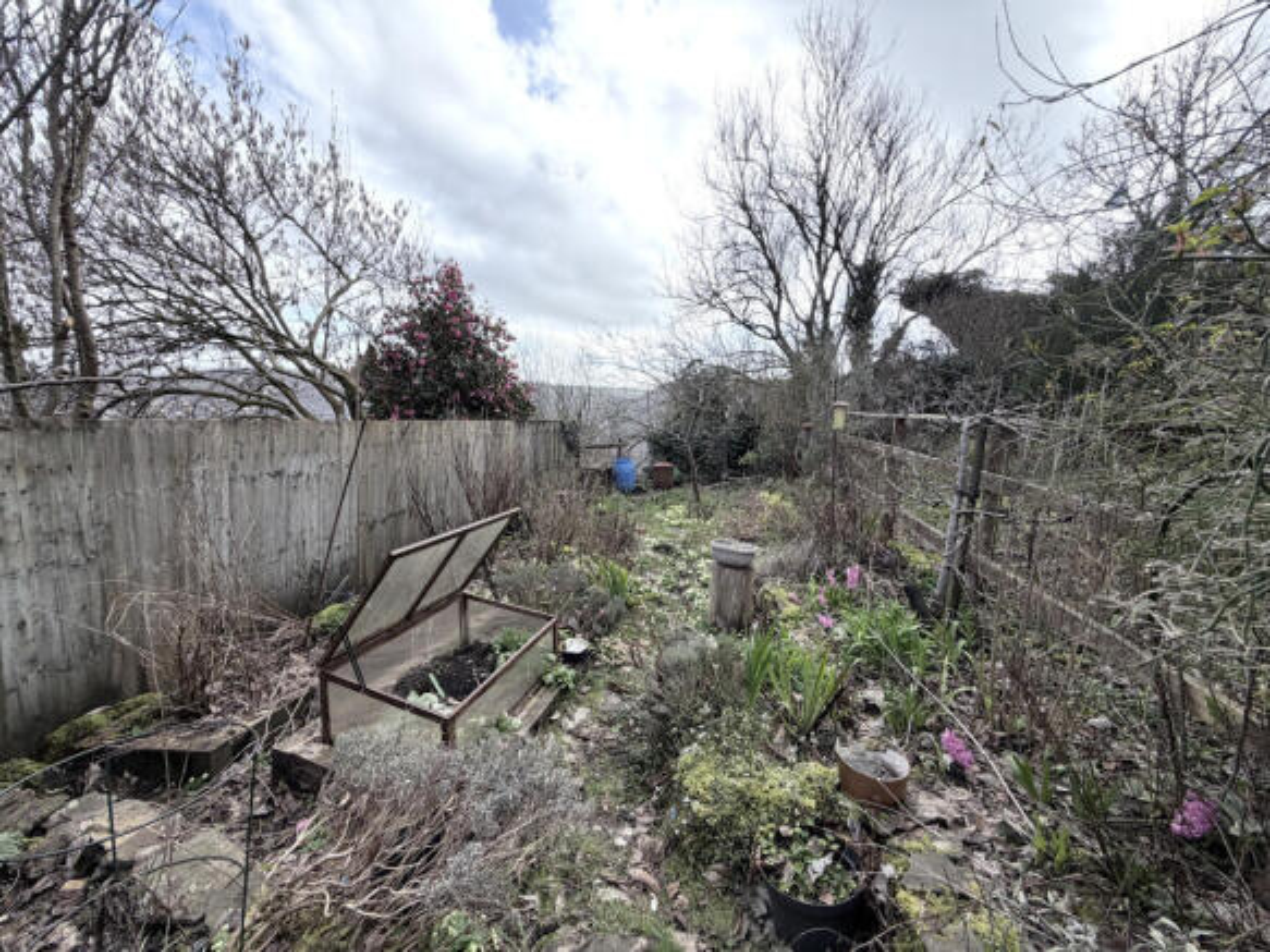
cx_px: 635
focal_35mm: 14
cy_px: 476
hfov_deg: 102.1
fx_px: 514
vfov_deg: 85.7
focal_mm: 2.22
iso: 25
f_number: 2.2
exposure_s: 1/809
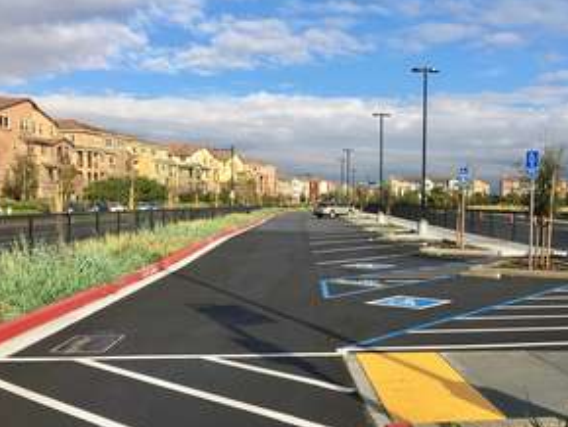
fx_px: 657
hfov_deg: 46.5
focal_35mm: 40
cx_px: 341
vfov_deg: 36.0
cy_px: 223
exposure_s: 1/1672
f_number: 2.2
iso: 25
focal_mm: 4.15
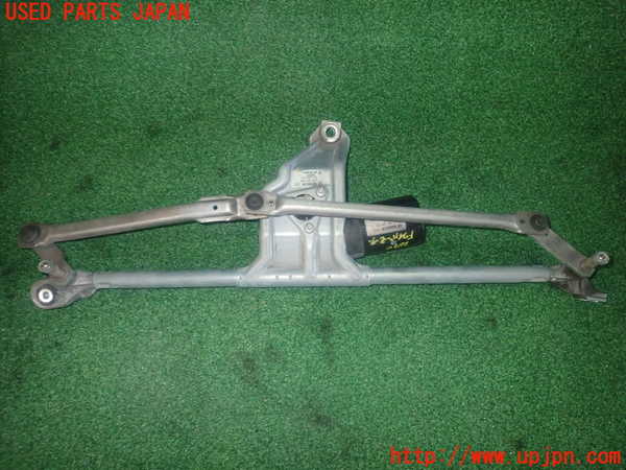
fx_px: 452
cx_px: 313
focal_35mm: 25
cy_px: 235
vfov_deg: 54.9
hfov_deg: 69.4
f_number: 5.6
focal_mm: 4.5
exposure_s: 1/30
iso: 800
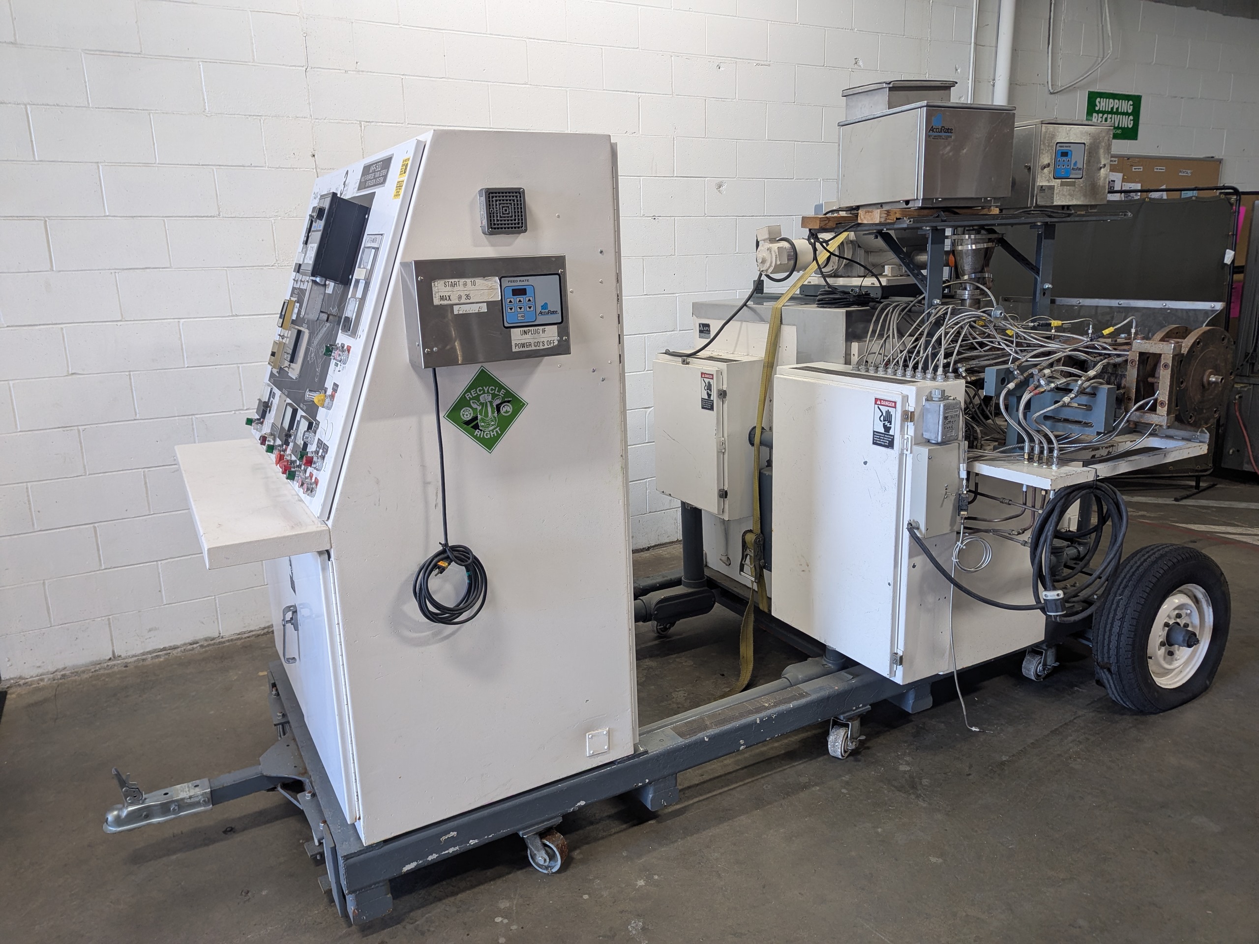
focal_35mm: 24
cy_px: 472
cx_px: 630
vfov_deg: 56.8
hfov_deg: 71.6
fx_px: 873
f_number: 1.85
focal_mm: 6.81
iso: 67
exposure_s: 1/40
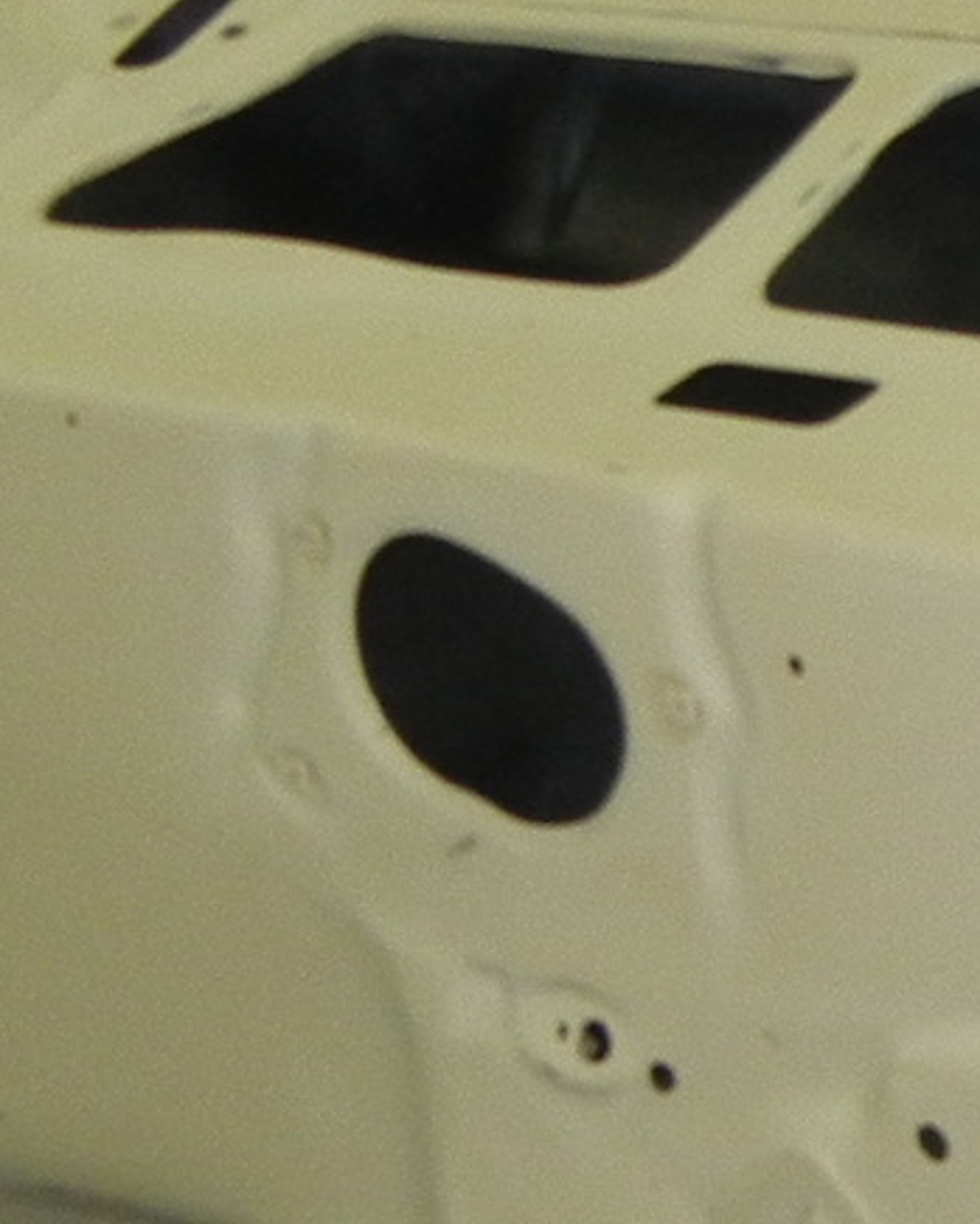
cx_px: 1601
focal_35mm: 168
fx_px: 6089
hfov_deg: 8.9
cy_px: 709
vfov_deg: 11.5
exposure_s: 1/30
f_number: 3.5
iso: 200
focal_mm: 5.4
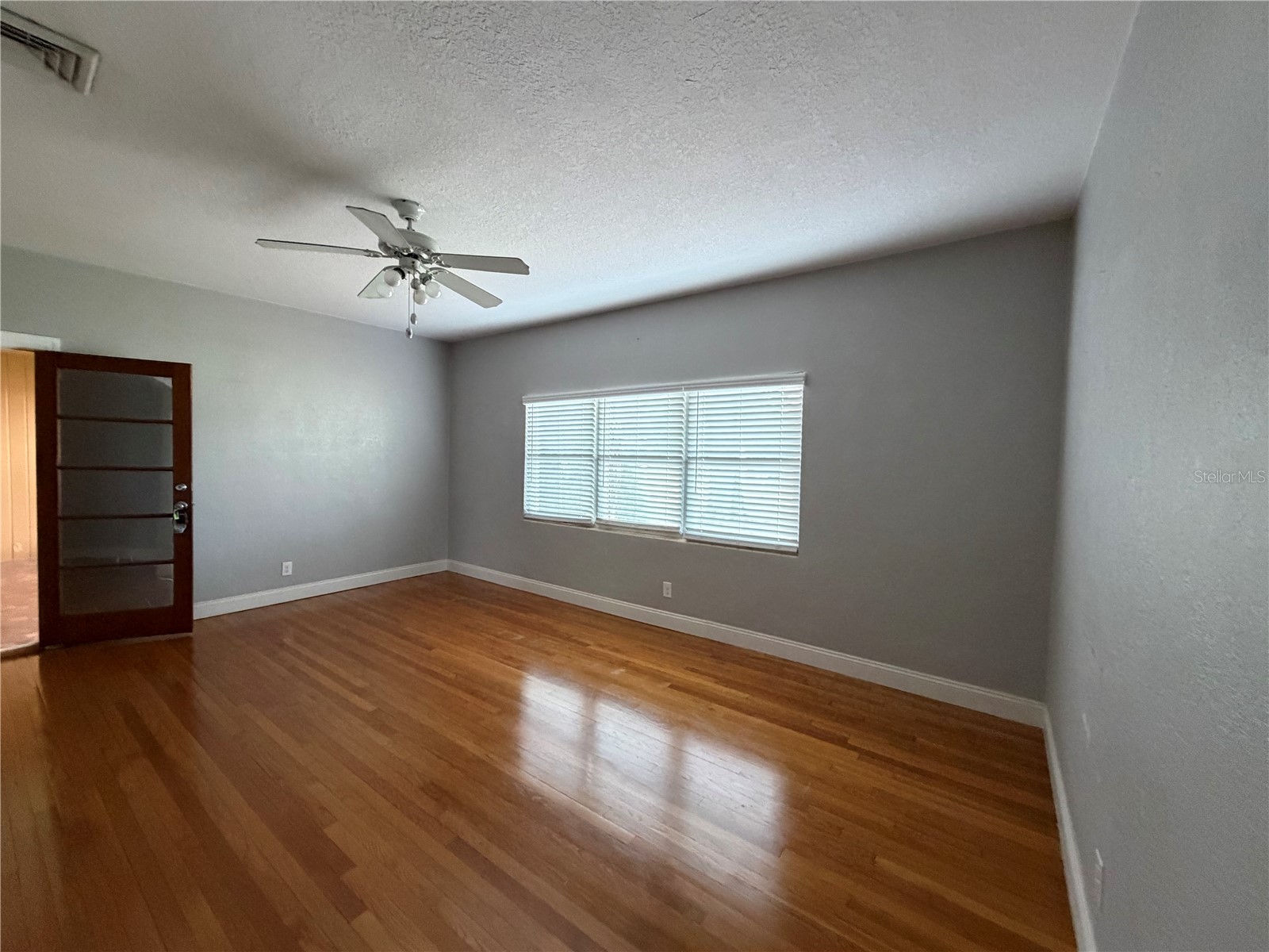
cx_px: 634
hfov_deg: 102.1
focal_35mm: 14
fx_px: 513
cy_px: 476
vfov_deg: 85.7
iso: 500
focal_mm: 2.22
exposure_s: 1/60
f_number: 2.2
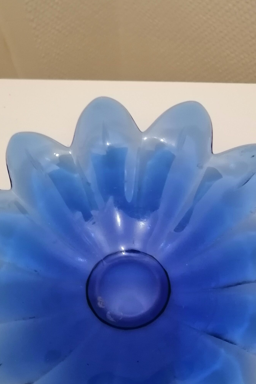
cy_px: 282
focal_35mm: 44
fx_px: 469
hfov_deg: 30.5
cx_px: 147
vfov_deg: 43.3
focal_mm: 3.96
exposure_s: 1/33.3
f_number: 1.8
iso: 400
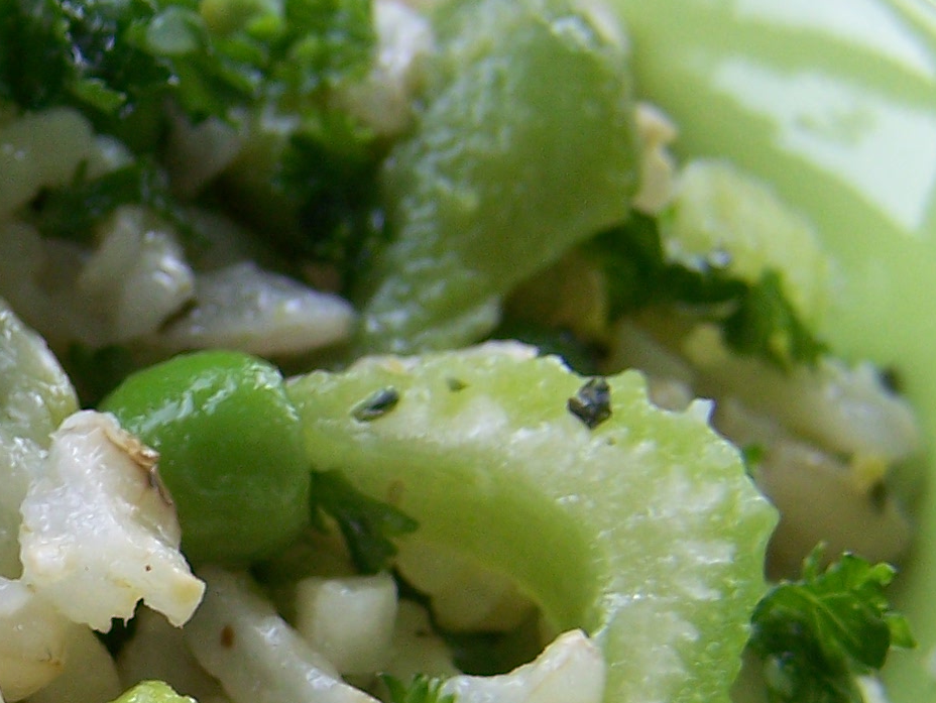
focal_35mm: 116
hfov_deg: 16.5
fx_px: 3138
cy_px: 581
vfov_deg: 12.7
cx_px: -62
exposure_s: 1/60
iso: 80
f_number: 2.8
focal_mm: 6.3
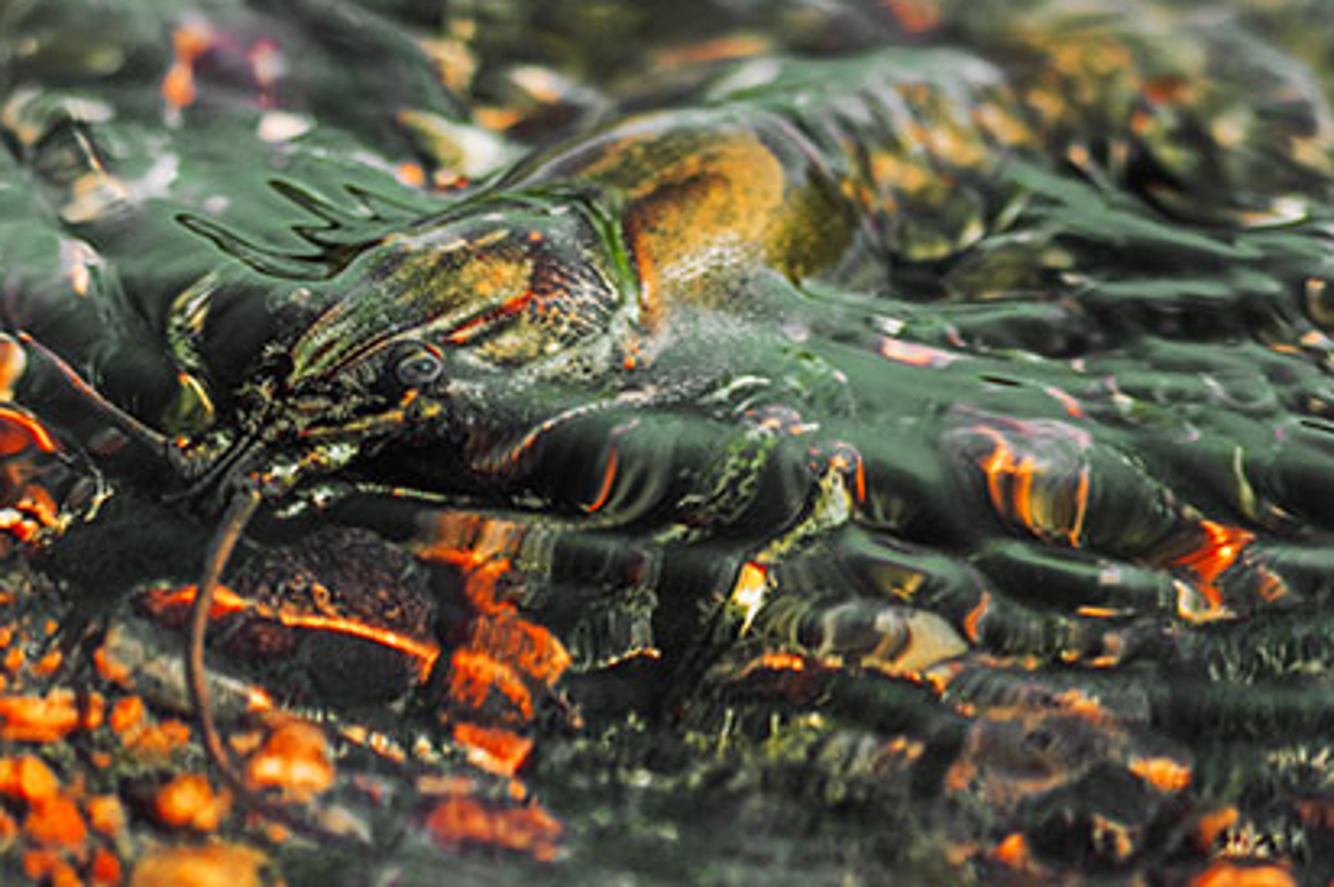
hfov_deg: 8.1
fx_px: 9441
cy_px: 416
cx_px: 635
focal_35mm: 255
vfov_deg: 5.4
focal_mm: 210
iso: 180
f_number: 6.3
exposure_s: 1/250
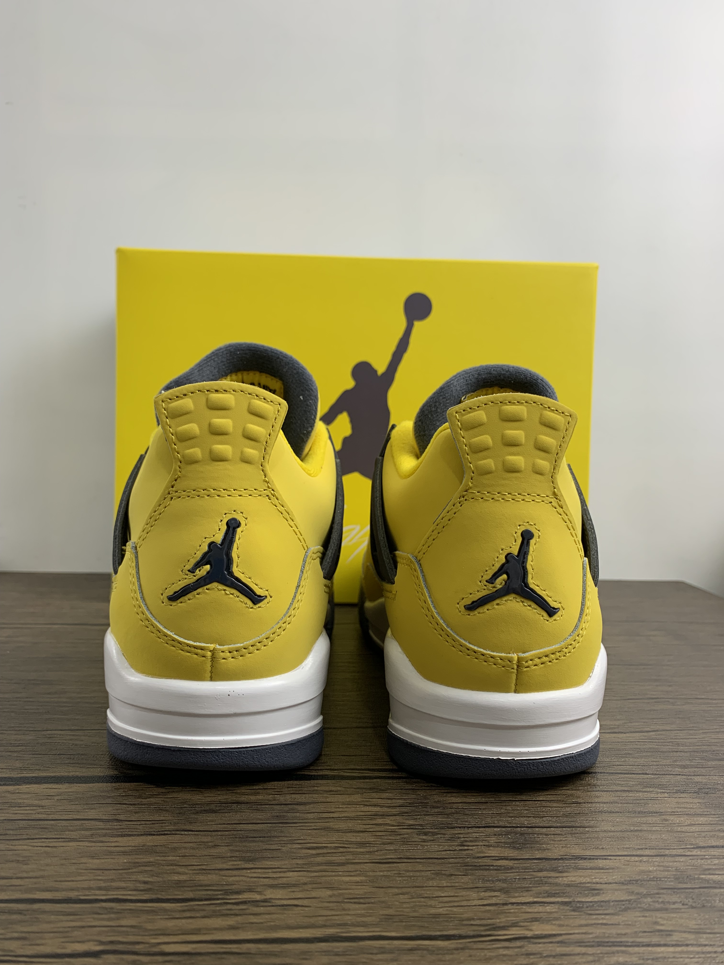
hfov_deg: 53.1
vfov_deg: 67.3
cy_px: 482
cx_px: 362
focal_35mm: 26
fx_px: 725
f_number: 1.8
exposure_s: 1/122
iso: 50
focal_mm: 4.25
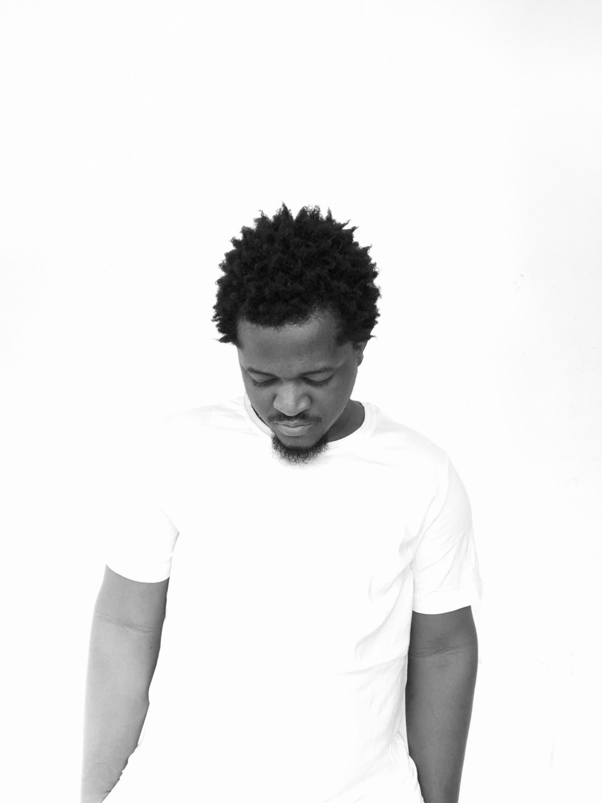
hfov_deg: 44.2
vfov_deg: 56.8
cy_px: 402
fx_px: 742
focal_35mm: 32
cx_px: 301
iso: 64
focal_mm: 2.87
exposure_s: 1/84
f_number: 2.2
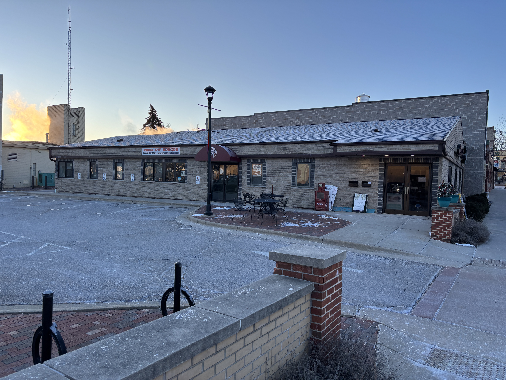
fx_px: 380
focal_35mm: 26
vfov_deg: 53.1
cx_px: 253
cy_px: 190
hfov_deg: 67.3
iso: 50
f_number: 1.6
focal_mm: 5.96
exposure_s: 1/872
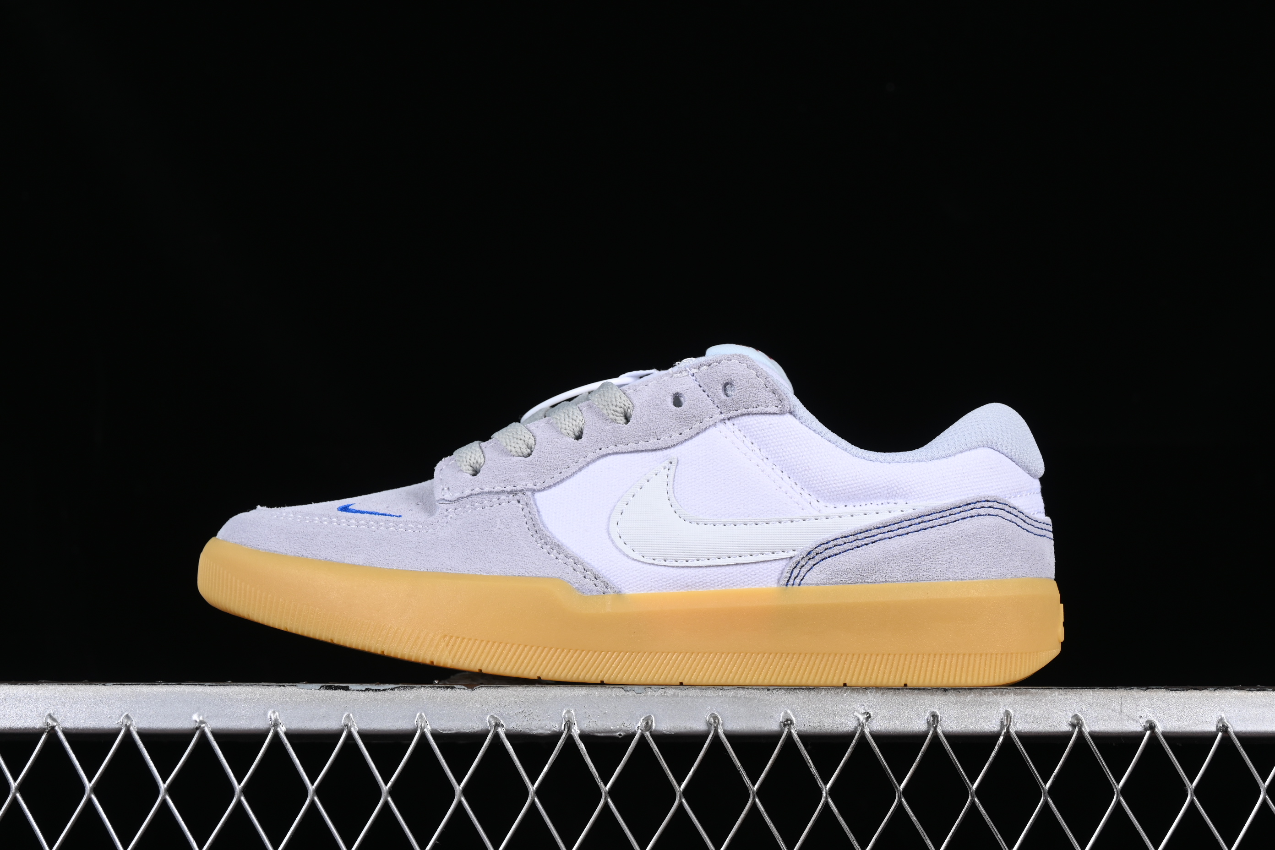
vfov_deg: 18.2
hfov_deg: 27.0
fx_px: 2656
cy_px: 425
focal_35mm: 75
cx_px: 638
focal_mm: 50
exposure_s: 1/80
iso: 160
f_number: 8
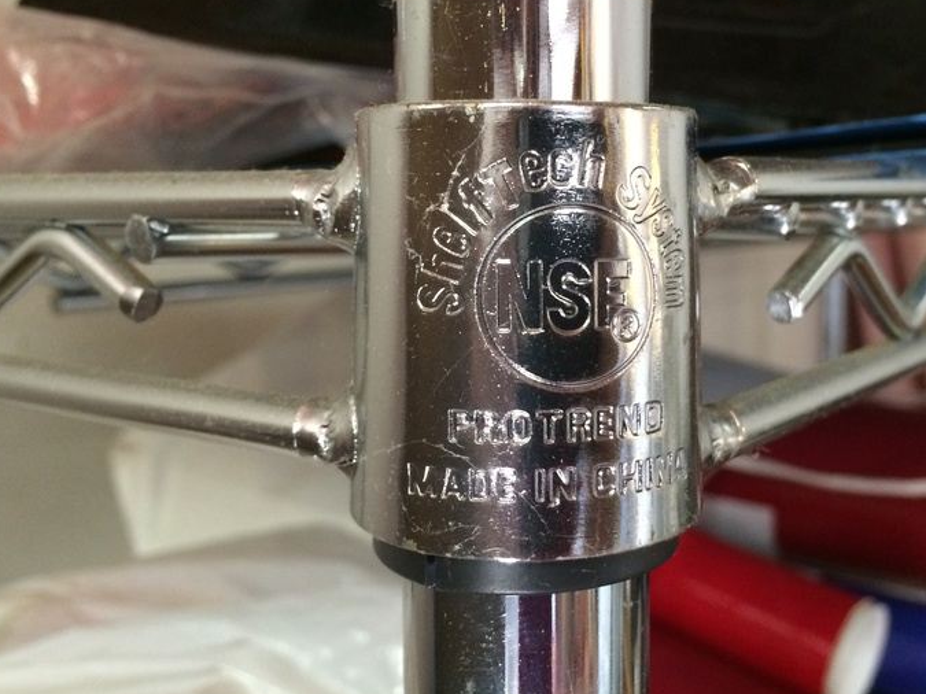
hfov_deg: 46.5
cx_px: 557
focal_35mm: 40
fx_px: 1070
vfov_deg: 35.9
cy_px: 294
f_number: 2.2
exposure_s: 1/15
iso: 320
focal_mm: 4.12
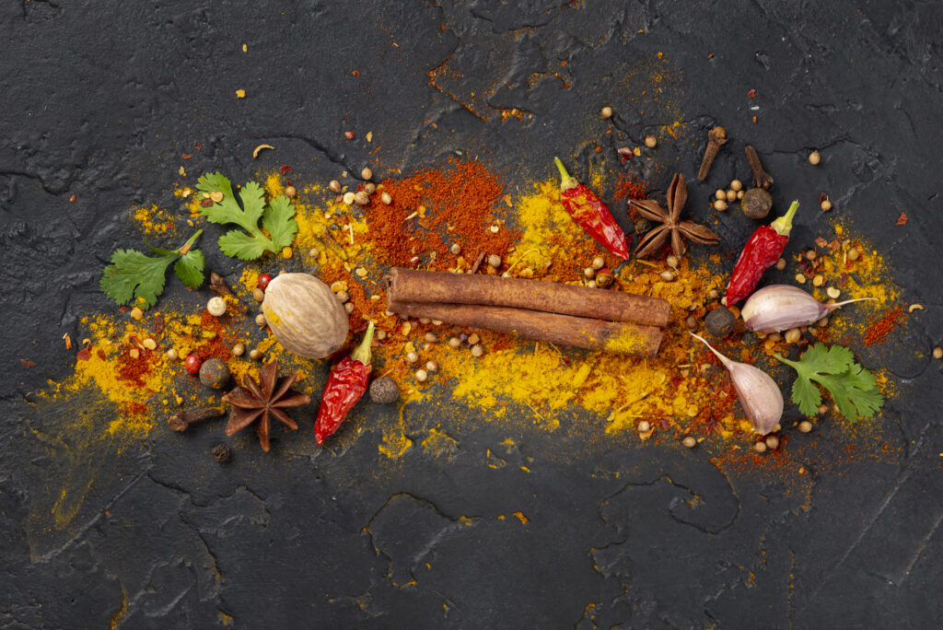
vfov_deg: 13.1
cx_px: 472
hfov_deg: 19.4
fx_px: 2752
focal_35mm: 105
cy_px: 315
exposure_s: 1/125
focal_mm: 105
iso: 100
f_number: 9
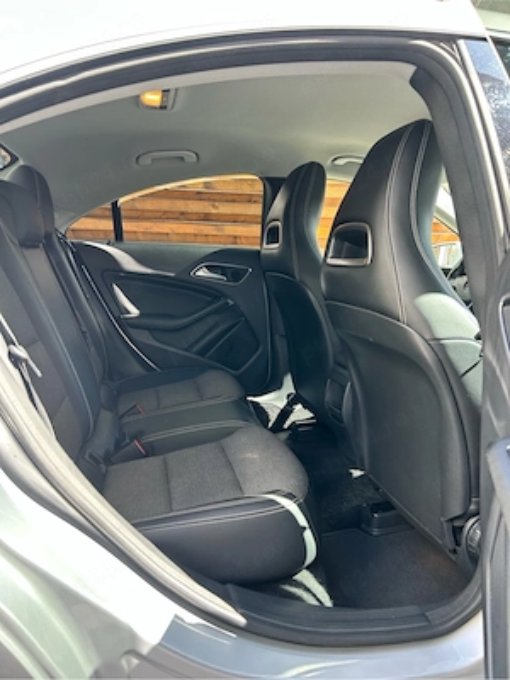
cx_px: 255
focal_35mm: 26
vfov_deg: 67.3
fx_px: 511
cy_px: 340
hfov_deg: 53.1
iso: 80
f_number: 1.5
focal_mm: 5.7
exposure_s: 1/121
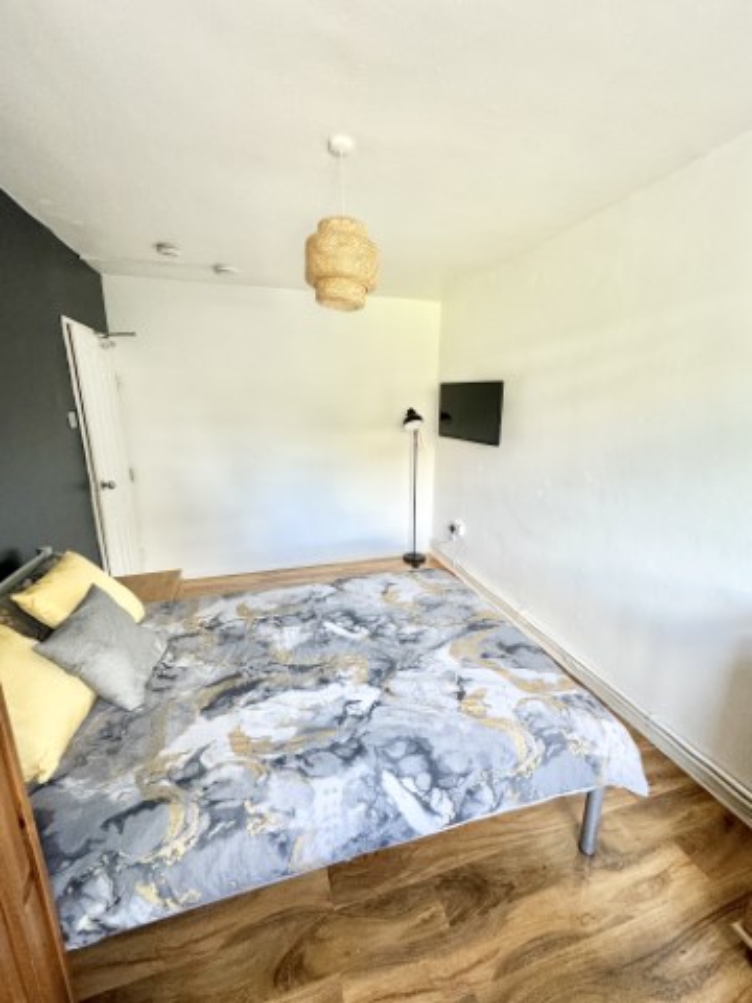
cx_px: 376
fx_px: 406
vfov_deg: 102.1
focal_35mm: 14
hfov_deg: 85.7
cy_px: 502
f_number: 2.2
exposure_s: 1/99
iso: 200
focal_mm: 2.22
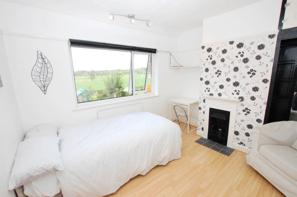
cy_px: 98
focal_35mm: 15
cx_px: 148
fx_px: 124
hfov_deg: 100.4
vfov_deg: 77.2
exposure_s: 1/250
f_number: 8
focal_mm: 10
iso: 800
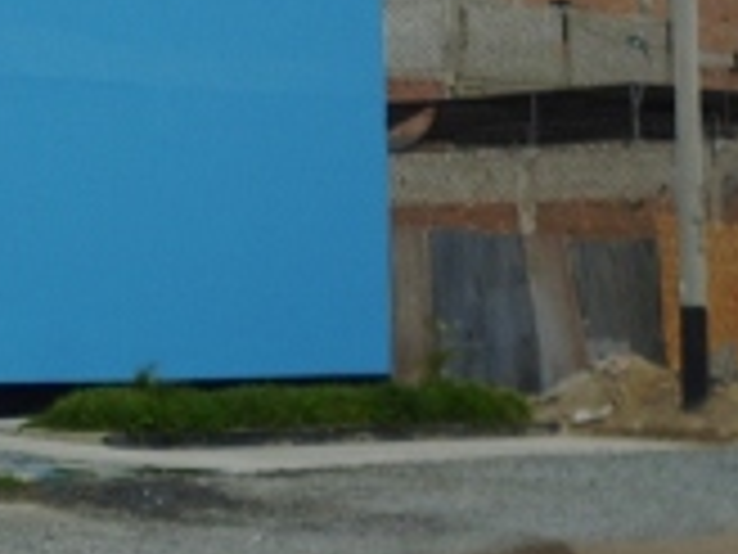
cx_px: -252
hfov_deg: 14.4
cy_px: -36
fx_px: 2793
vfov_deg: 11.2
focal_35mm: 131
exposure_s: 1/500
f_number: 4
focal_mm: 8.6
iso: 100
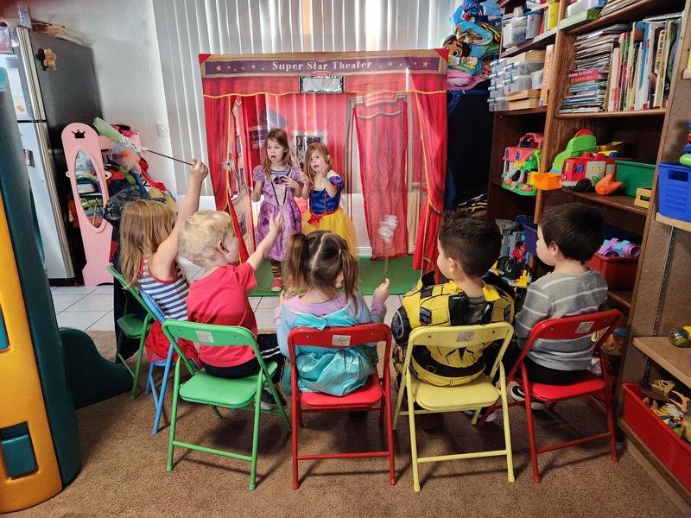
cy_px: 259
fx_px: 459
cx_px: 346
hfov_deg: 73.9
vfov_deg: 58.9
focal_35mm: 23
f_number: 1.8
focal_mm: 5.4
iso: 1000
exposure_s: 1/120
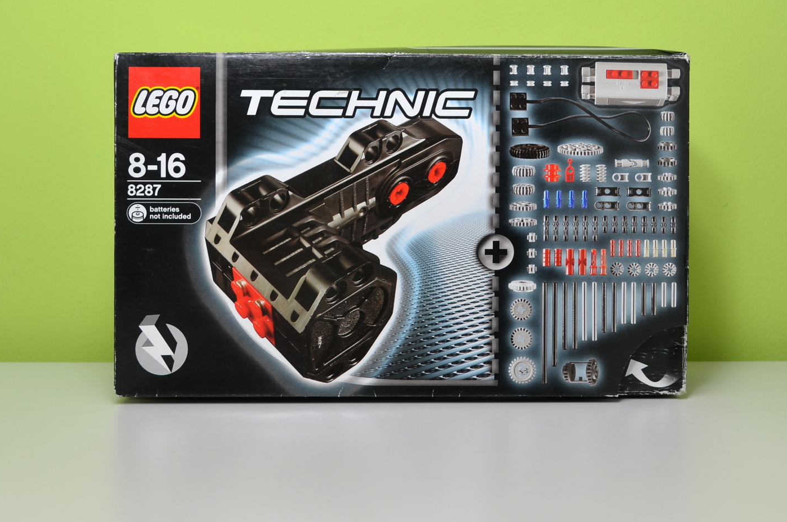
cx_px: 394
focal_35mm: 44
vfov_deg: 30.4
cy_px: 231
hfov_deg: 44.6
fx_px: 960
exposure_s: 1/20
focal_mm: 26
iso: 125
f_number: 5
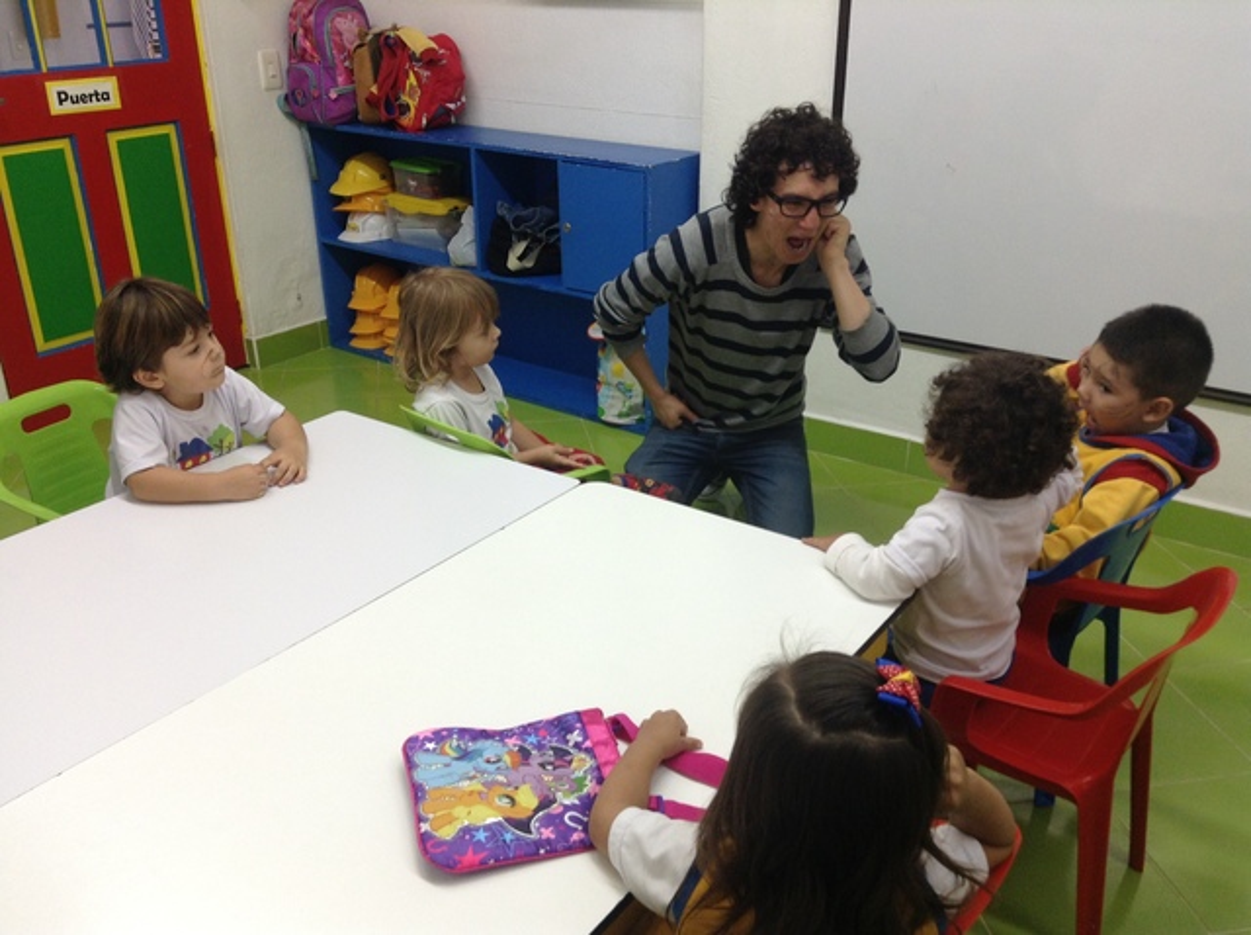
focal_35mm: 33
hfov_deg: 55.4
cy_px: 468
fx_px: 1191
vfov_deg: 42.8
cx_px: 626
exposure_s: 1/24
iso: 40
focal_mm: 3.3
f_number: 2.4
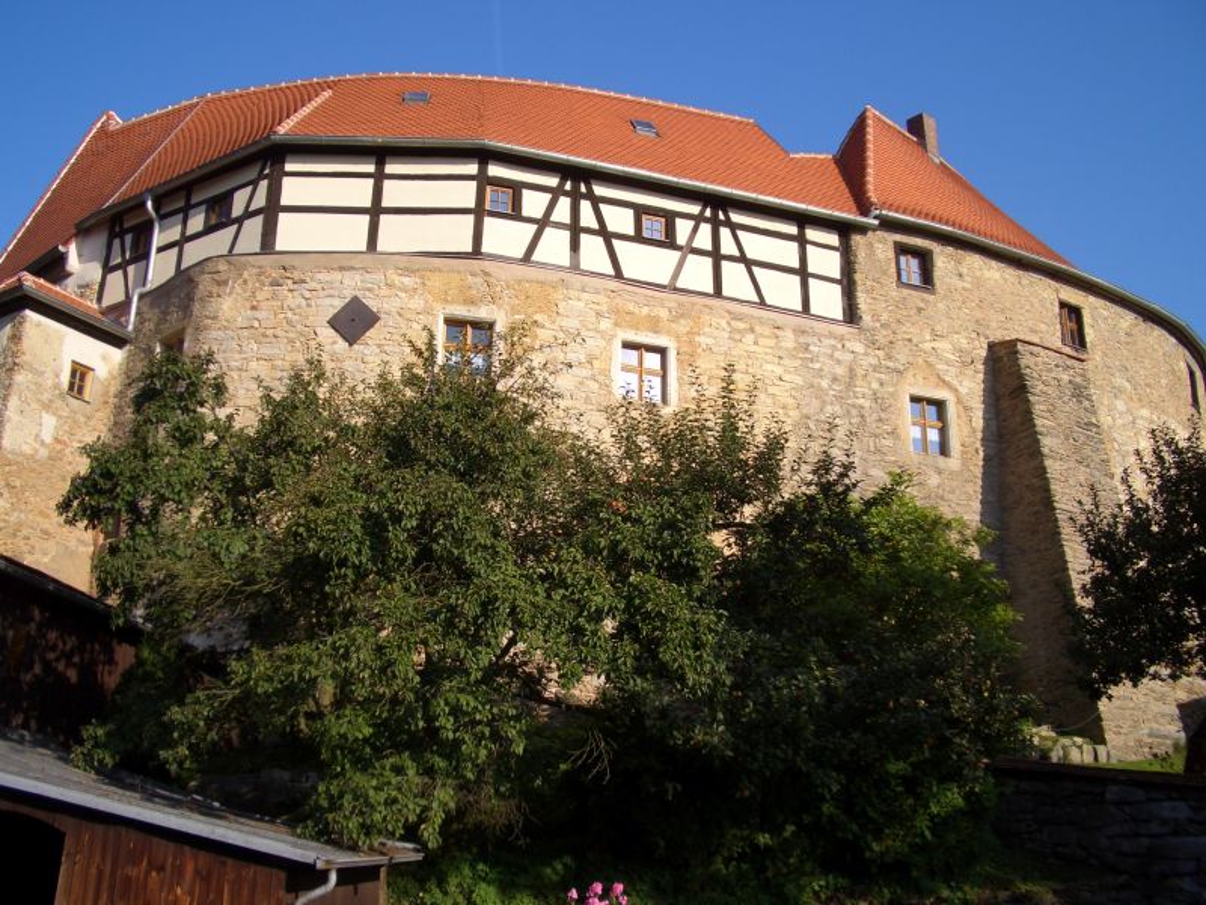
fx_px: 1219
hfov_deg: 52.6
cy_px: 452
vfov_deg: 40.7
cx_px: 603
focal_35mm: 35
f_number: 4.3
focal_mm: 5.8
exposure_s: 1/400
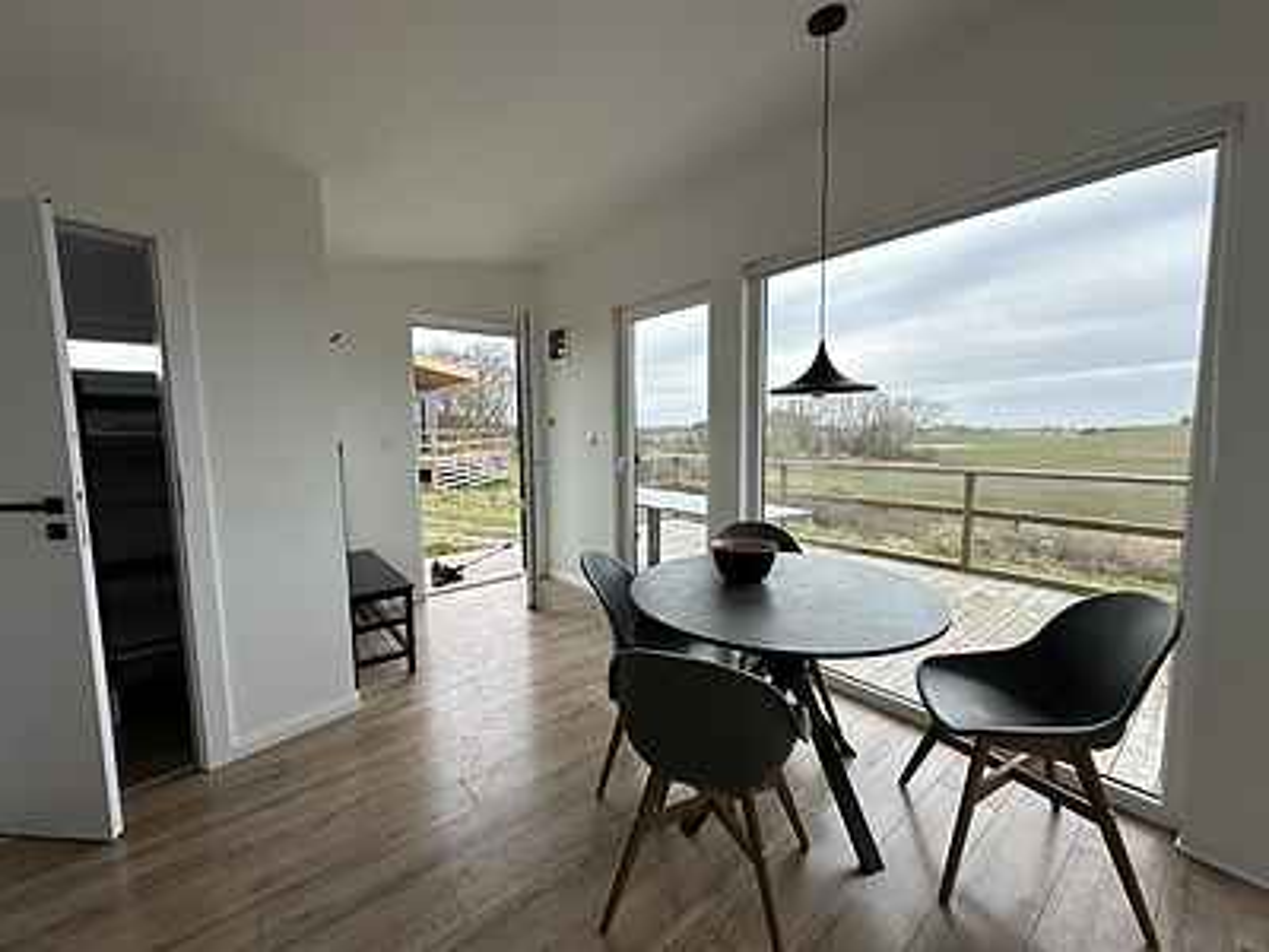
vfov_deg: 85.7
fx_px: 513
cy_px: 476
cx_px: 634
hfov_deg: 102.1
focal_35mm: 14
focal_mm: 2.22
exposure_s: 1/261
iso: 40
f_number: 2.2
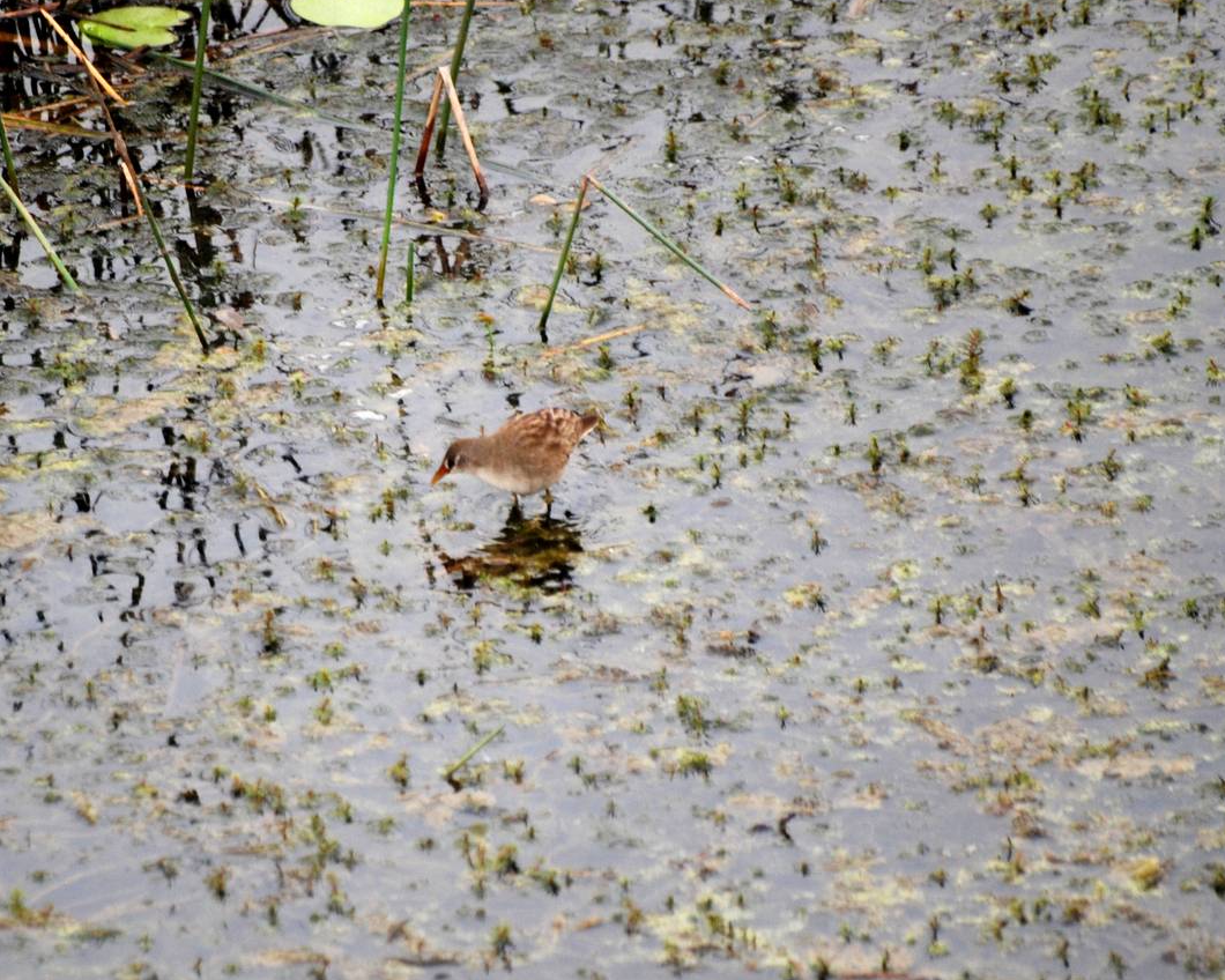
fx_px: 23131
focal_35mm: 638
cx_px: 424
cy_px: 492
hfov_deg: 3.0
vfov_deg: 2.4
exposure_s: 1/125
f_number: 5.6
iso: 400
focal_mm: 300
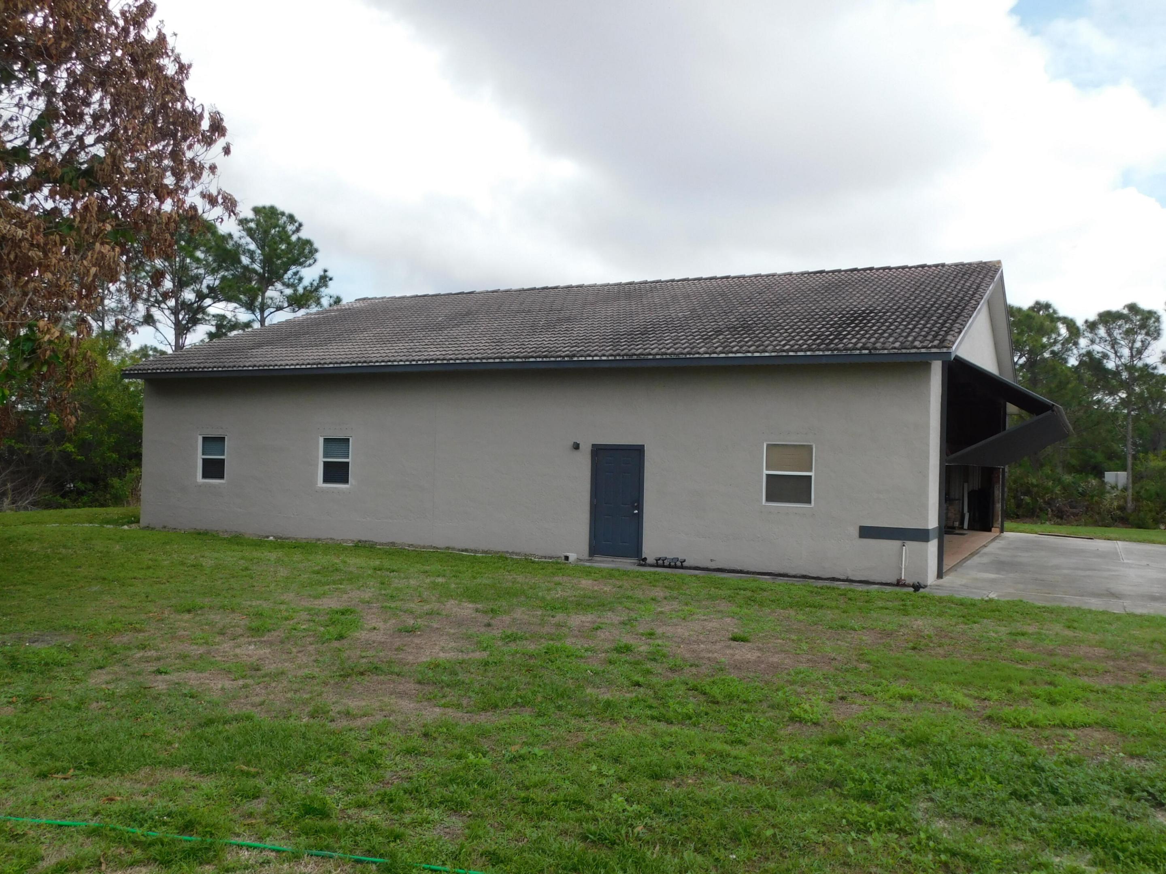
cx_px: 583
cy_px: 437
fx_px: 1011
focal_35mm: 30
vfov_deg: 46.8
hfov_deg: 60.0
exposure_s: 1/1000
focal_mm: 5.3
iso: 125
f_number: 3.2
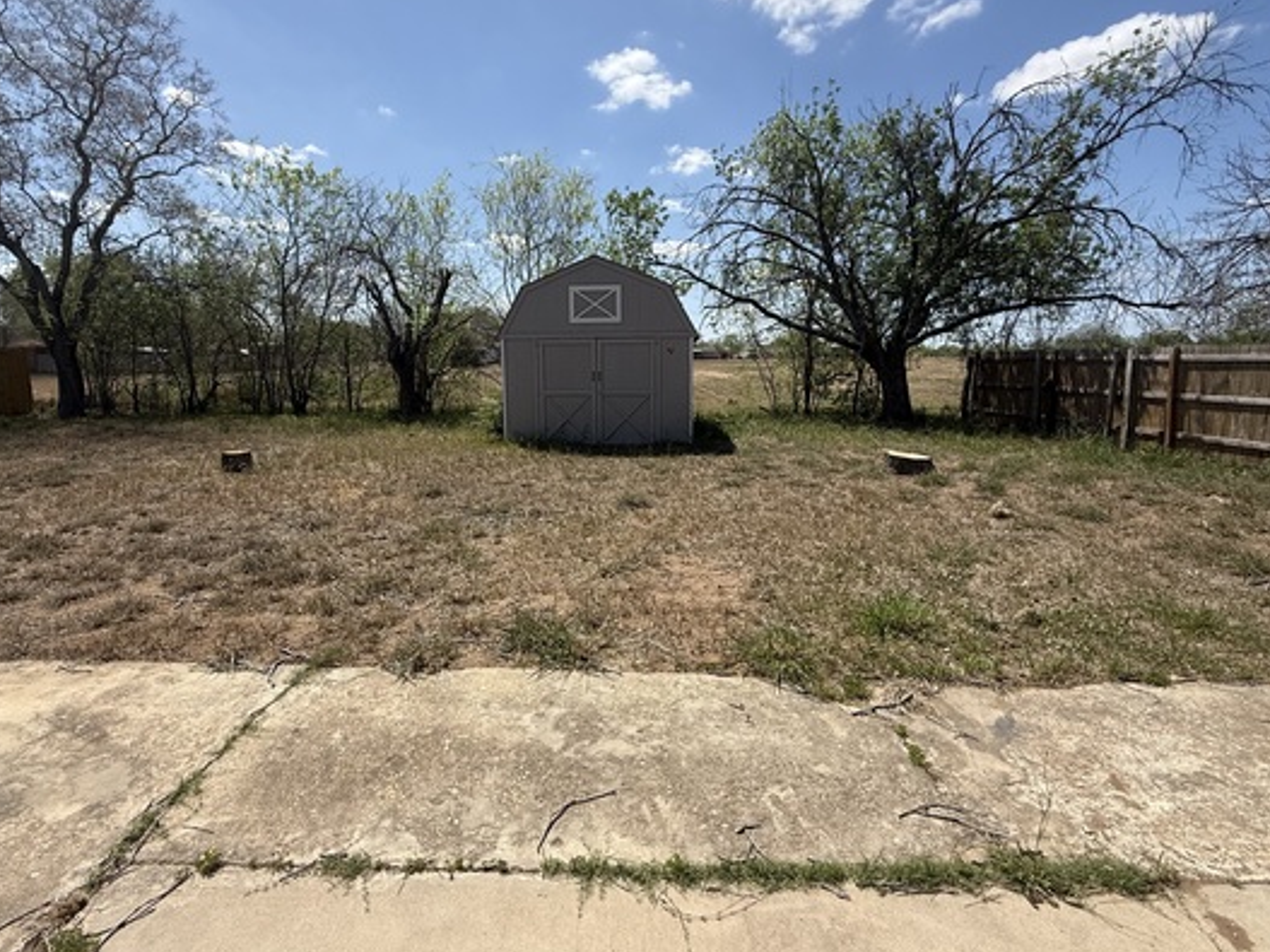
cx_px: 617
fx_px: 624
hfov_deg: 91.0
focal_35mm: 17
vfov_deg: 74.7
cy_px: 456
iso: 50
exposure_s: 1/2165
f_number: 2.2
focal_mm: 2.22
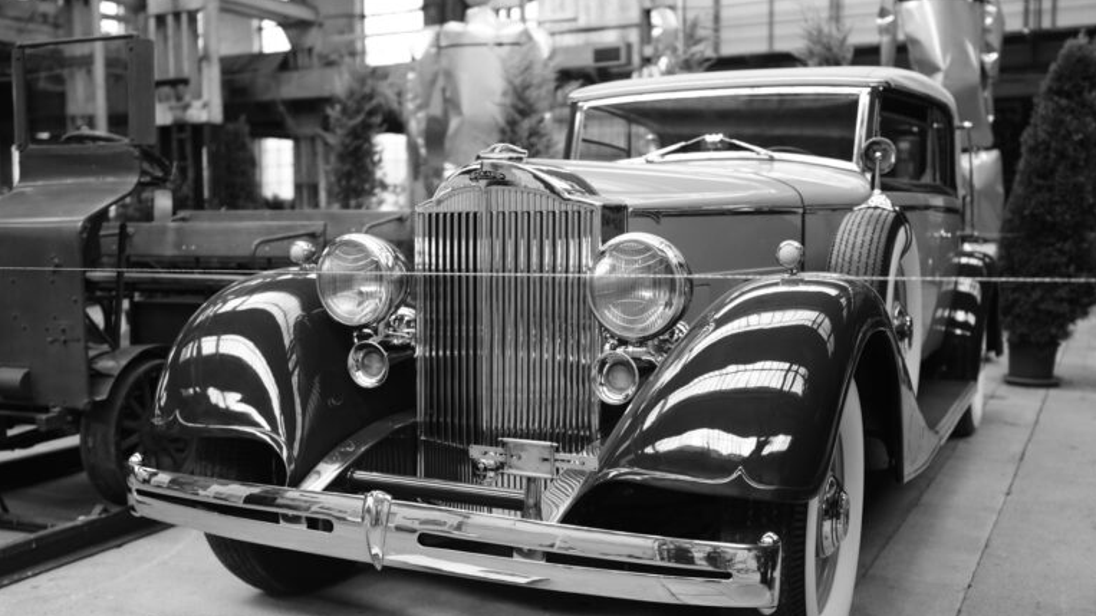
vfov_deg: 31.2
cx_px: 550
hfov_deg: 52.8
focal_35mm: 38
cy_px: 325
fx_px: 1104
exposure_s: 1/168
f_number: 1.4
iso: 800
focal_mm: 24
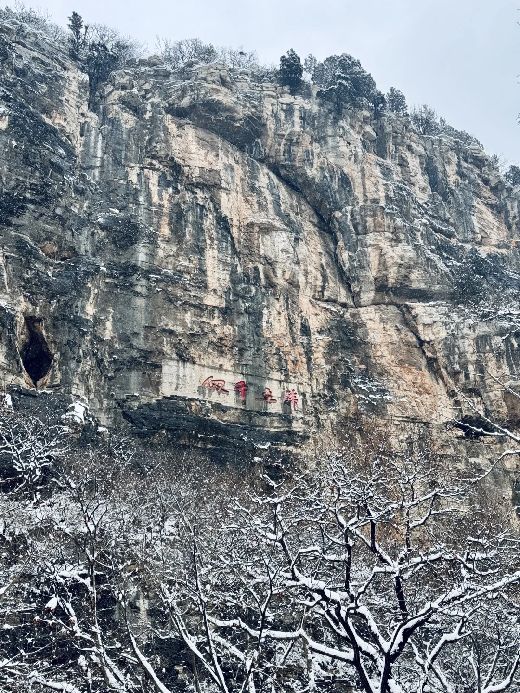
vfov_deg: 39.7
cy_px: 346
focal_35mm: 48
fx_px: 961
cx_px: 260
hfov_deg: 30.3
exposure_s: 1/854
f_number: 1.78
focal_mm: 6.86
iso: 64
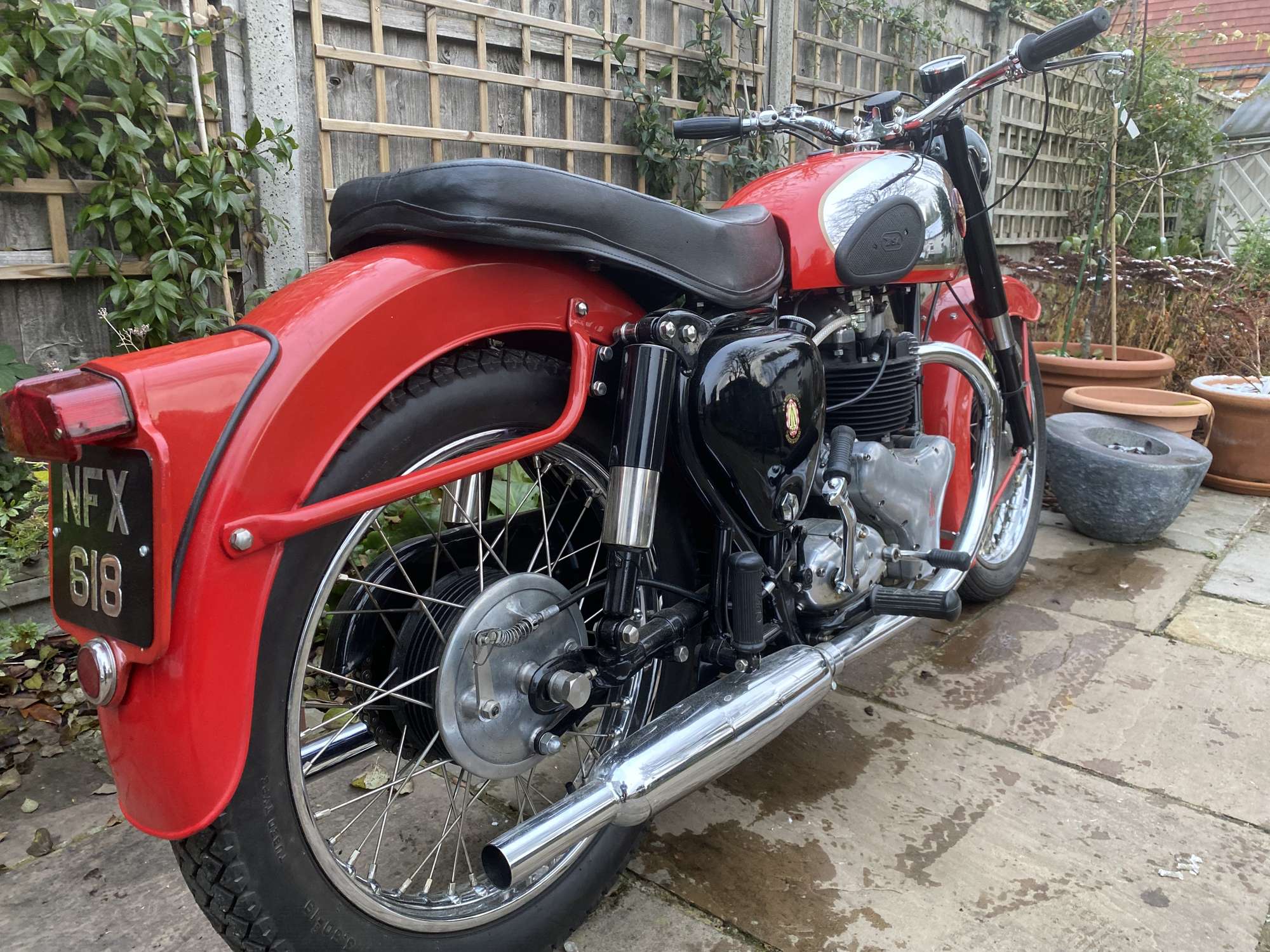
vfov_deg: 53.1
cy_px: 476
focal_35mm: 26
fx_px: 954
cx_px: 635
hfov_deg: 67.3
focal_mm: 4.25
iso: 250
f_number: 1.8
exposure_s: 1/60
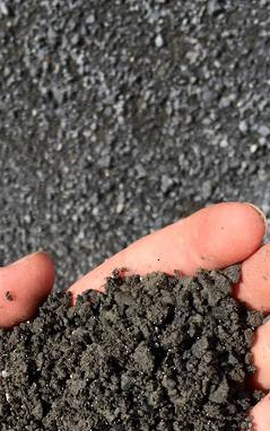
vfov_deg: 33.8
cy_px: 323
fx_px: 694
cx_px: 68
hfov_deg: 21.8
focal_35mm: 59
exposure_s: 1/2475
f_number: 2.2
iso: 32
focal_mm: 4.15
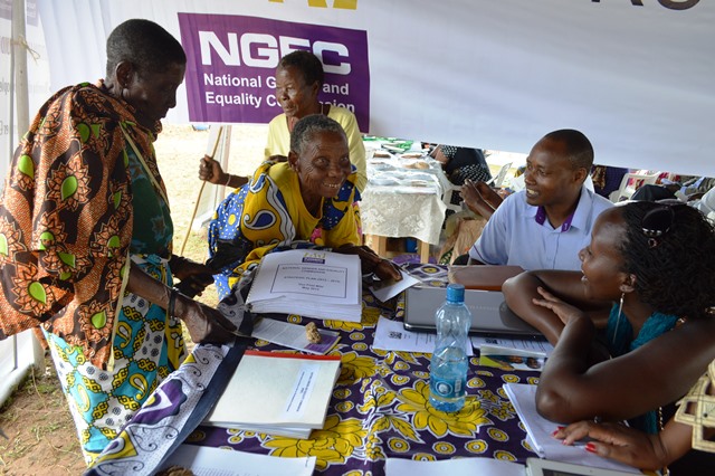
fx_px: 536
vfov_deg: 47.9
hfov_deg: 67.4
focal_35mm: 27
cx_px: 358
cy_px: 238
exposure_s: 1/100
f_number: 5
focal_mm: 18
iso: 400
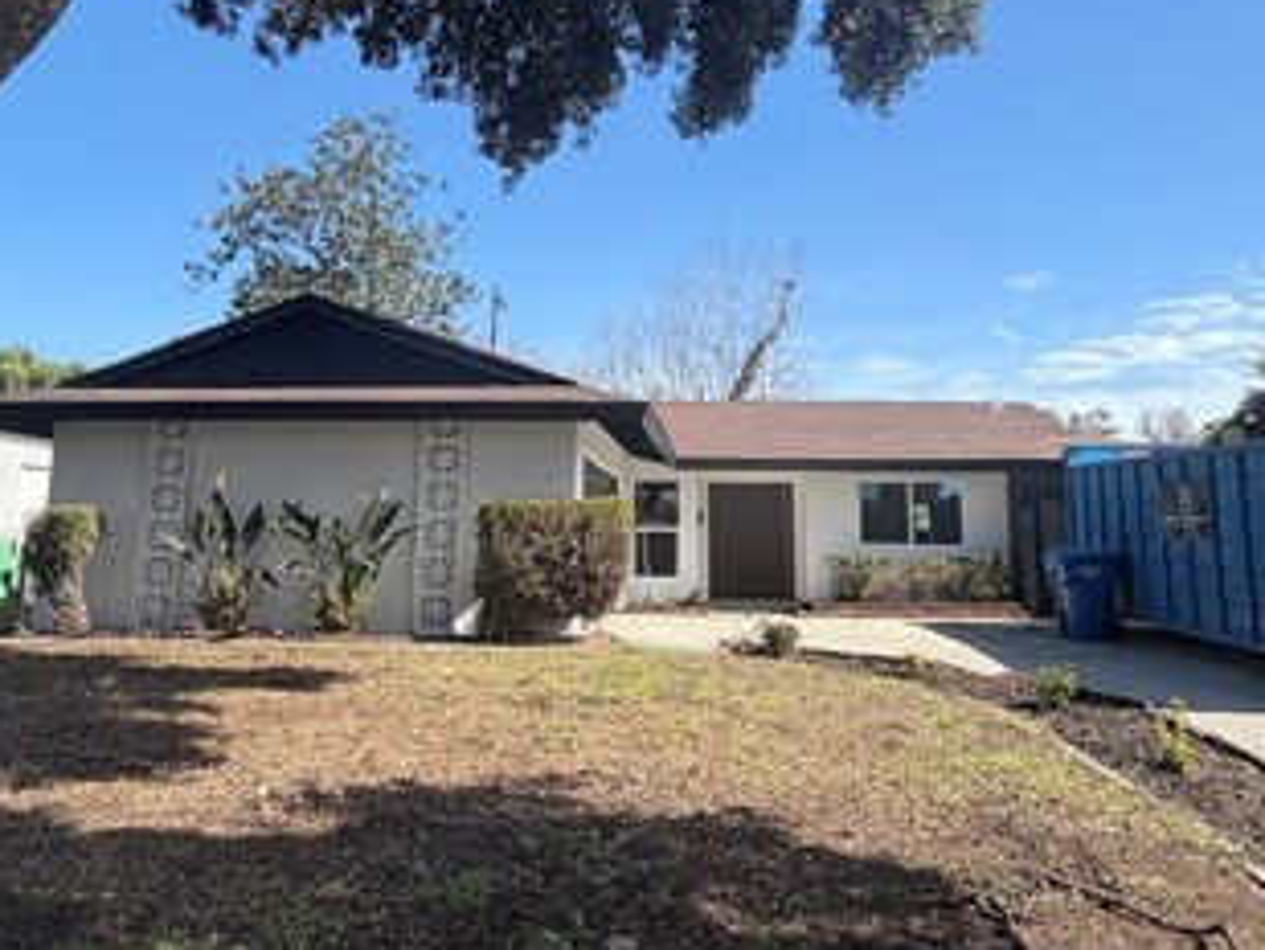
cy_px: 336
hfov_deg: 61.6
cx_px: 643
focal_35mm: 29
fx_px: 1060
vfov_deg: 47.7
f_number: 2.2
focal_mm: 2.22
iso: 32
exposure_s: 1/770
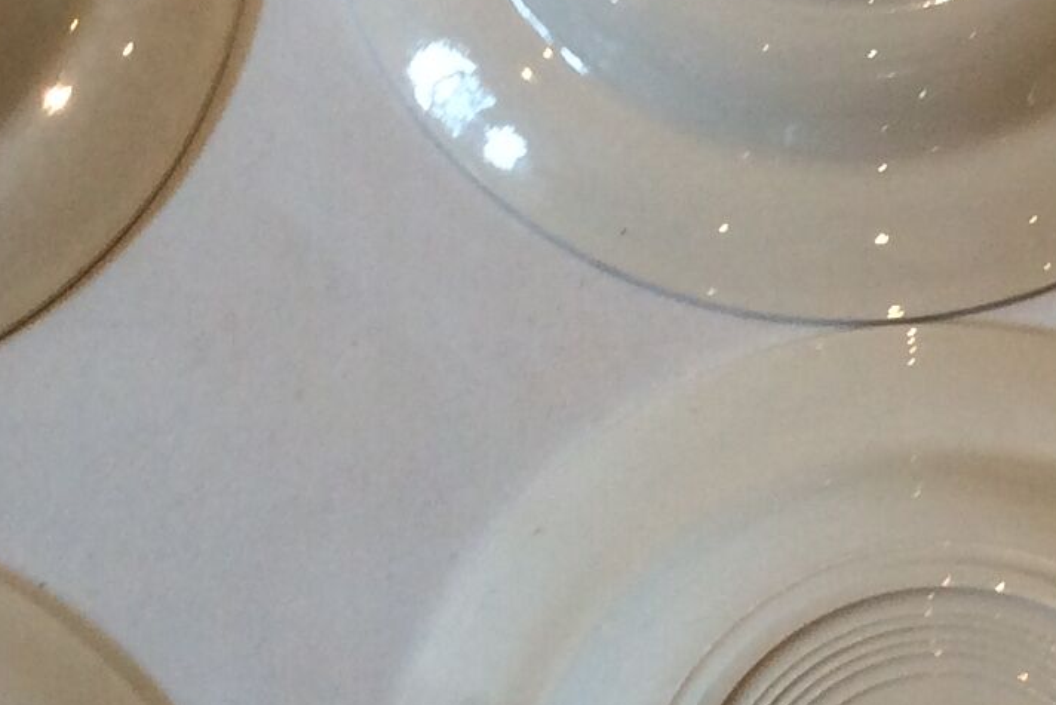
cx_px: 911
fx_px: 3550
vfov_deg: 11.3
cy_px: 417
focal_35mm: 121
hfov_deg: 16.7
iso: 50
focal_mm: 3.3
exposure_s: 1/25
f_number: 2.4
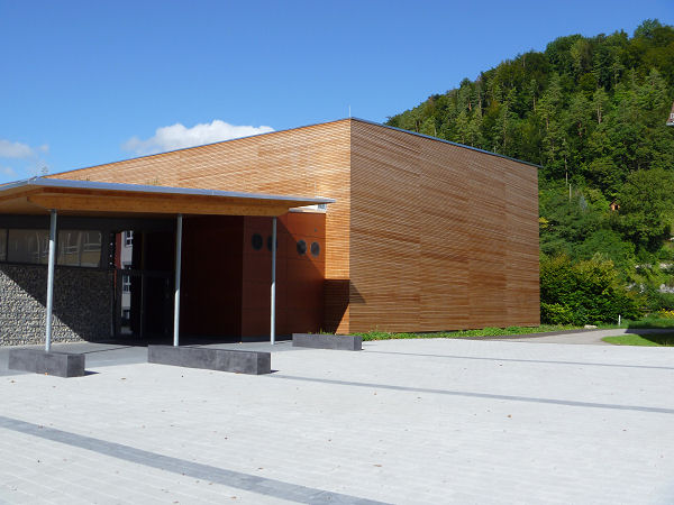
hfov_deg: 52.6
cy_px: 252
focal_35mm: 35
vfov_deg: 40.7
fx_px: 681
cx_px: 337
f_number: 5.6
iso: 80
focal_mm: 6.3
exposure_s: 1/250
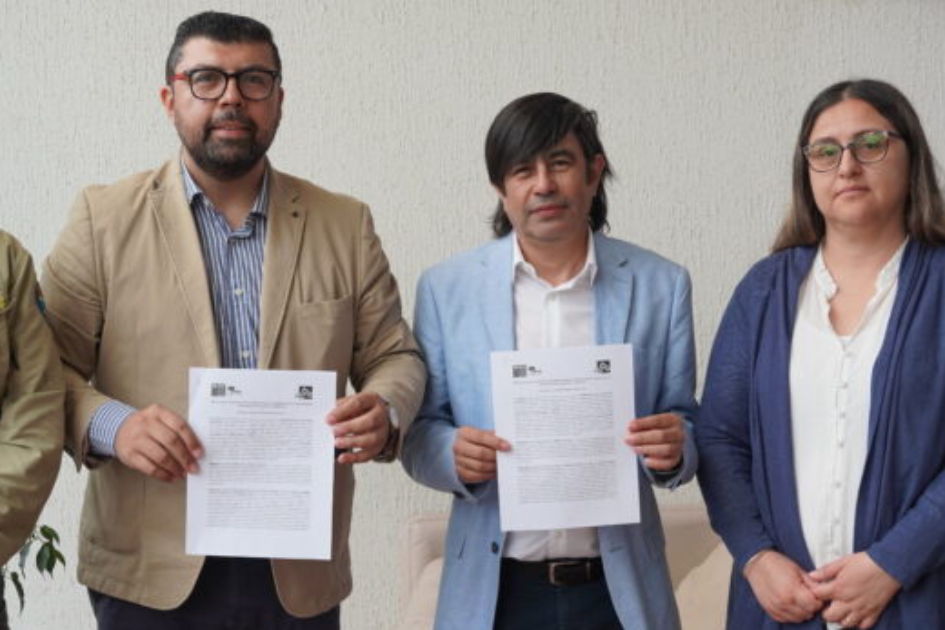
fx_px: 1707
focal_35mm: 65
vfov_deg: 20.9
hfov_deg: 30.9
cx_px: 380
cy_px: 378
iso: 800
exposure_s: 1/160
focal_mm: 44
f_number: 5.6
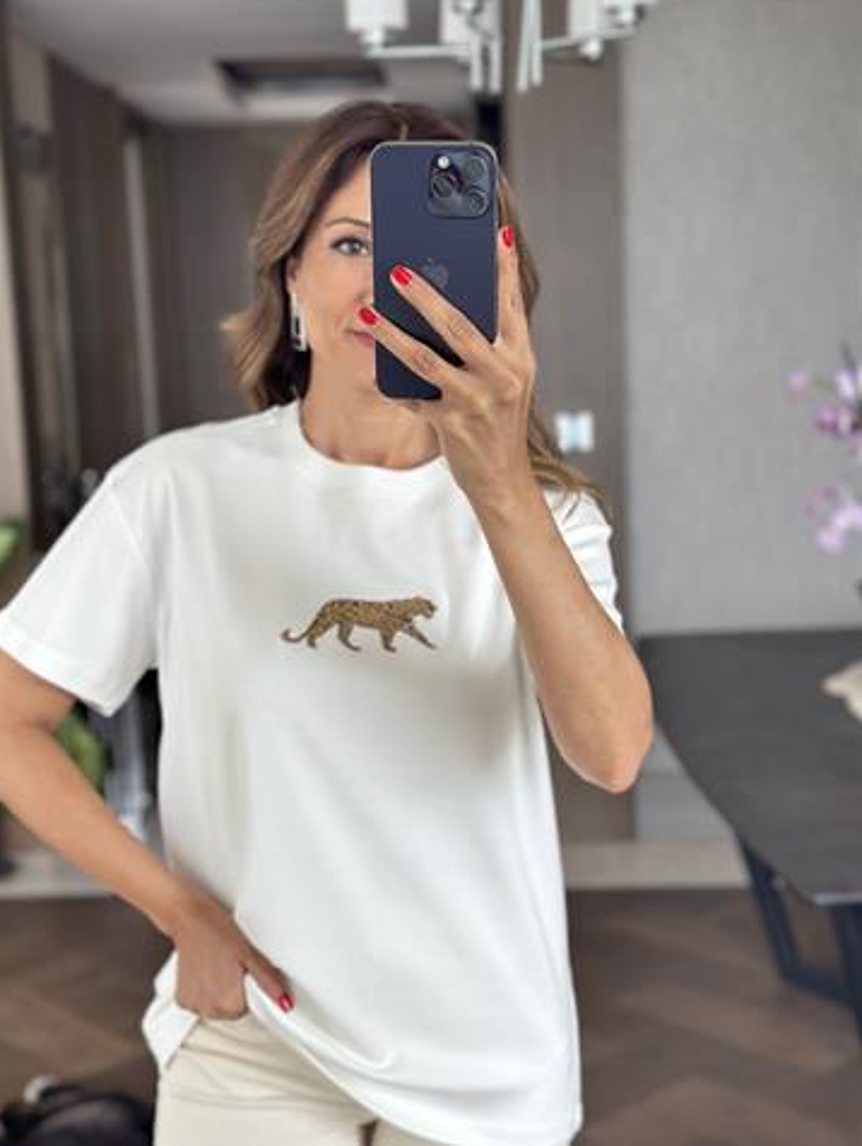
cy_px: 595
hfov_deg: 28.6
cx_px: 407
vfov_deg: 37.5
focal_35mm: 51
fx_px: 1690
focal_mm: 6.86
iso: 125
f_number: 1.78
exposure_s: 1/300
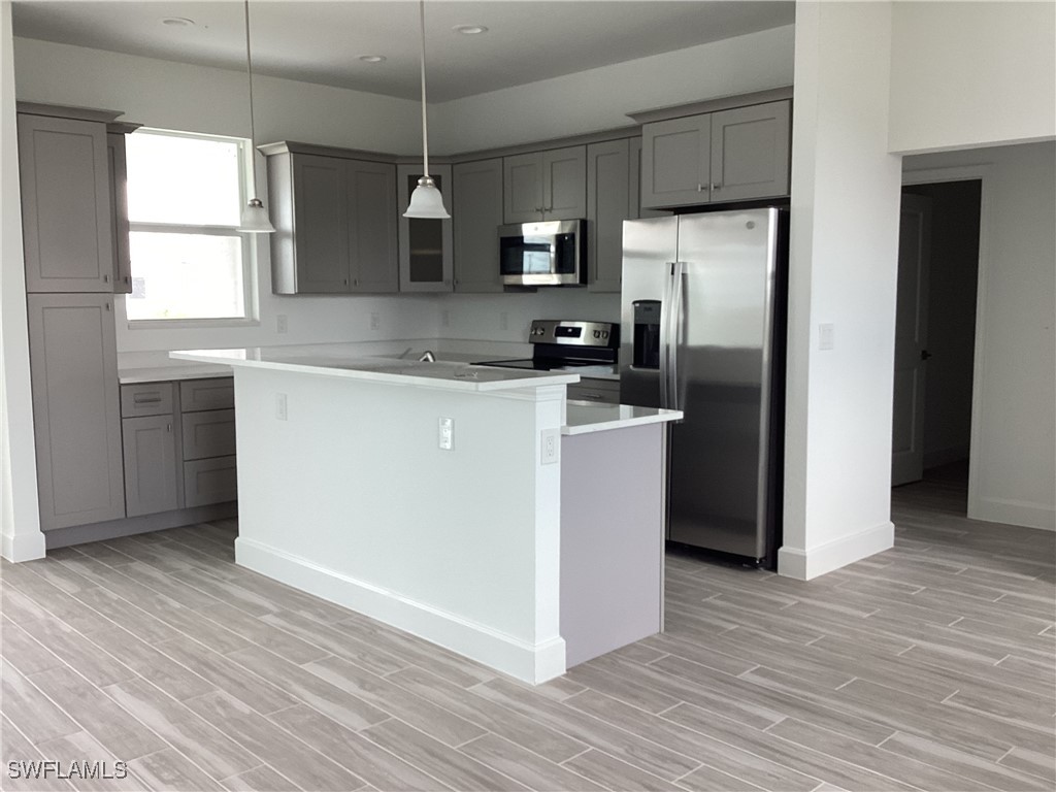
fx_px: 946
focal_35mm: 31
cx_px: 528
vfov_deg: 45.4
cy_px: 396
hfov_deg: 58.4
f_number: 2.4
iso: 50
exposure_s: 1/60
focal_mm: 3.3
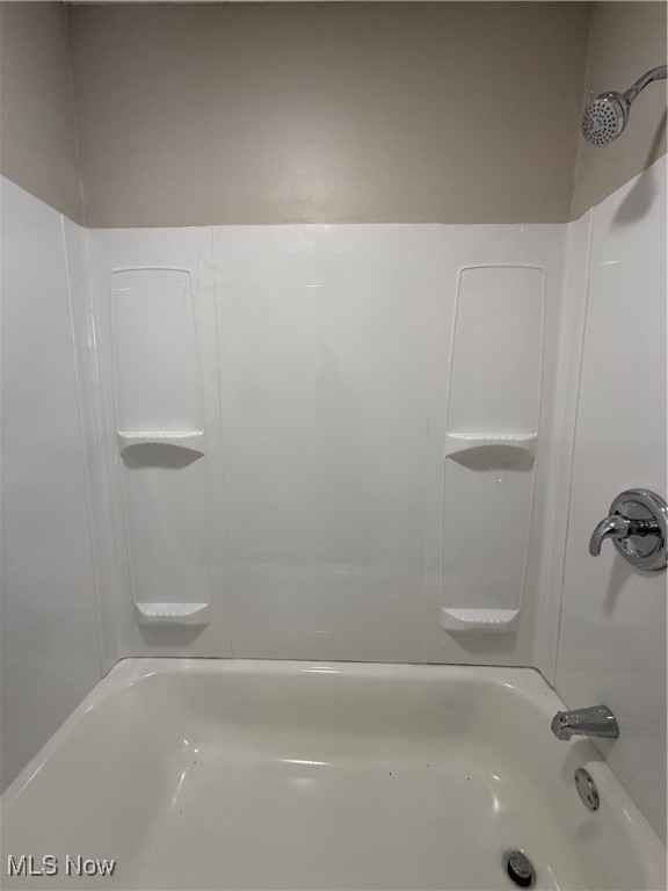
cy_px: 446
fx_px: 360
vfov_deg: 102.1
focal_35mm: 14
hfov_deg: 85.7
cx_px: 334
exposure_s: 1/60
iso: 250
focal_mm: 2.22
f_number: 2.2
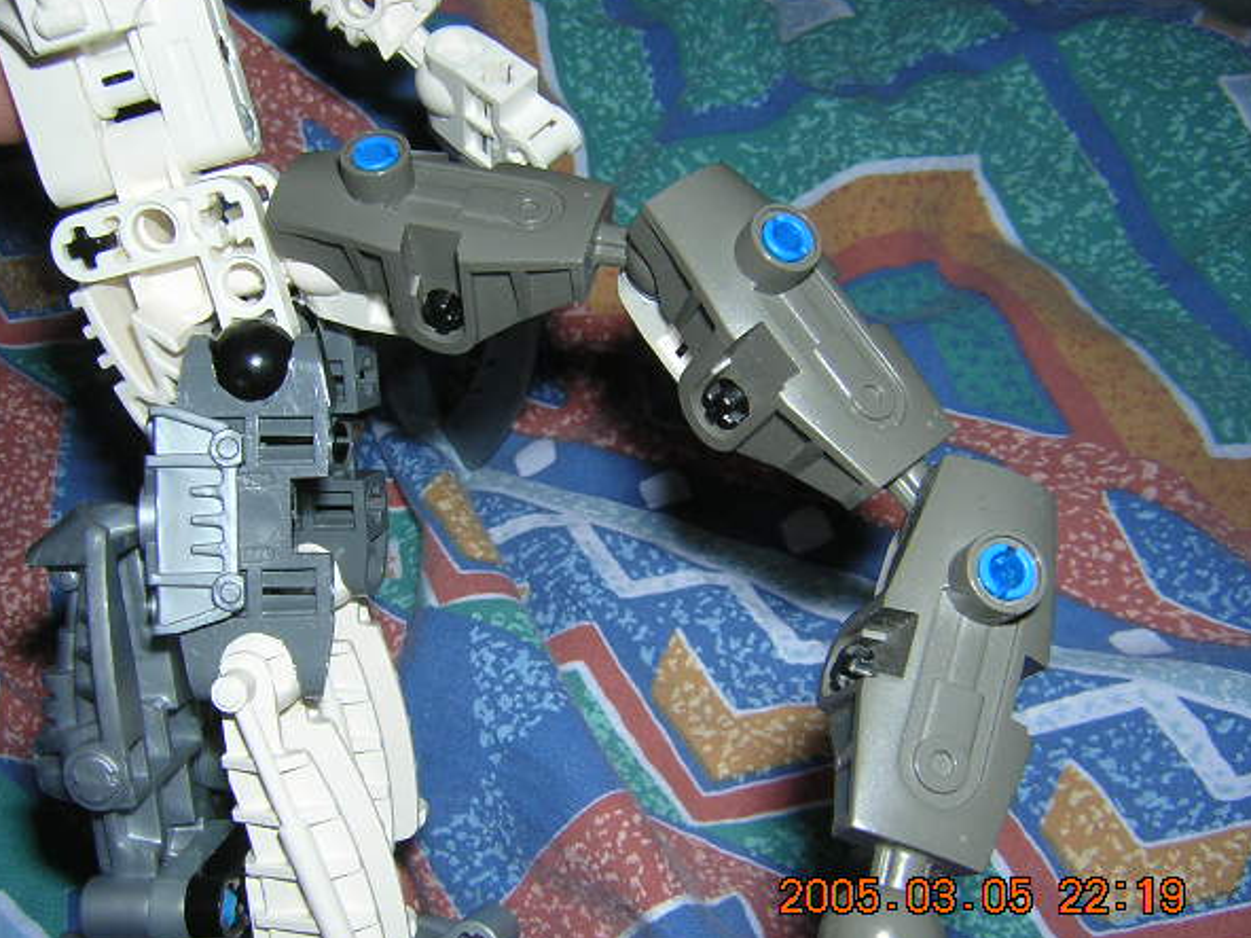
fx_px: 1409
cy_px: 493
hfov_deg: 47.8
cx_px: 584
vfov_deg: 36.8
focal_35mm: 39
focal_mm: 4.7
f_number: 5.2
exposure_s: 1/60.1
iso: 100
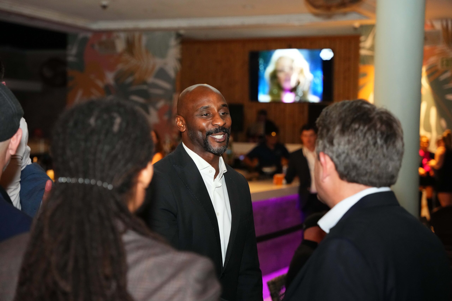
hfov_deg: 28.8
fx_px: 879
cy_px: 150
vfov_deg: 19.5
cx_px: 226
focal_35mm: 70
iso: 5000
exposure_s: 1/160
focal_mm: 70
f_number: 3.5
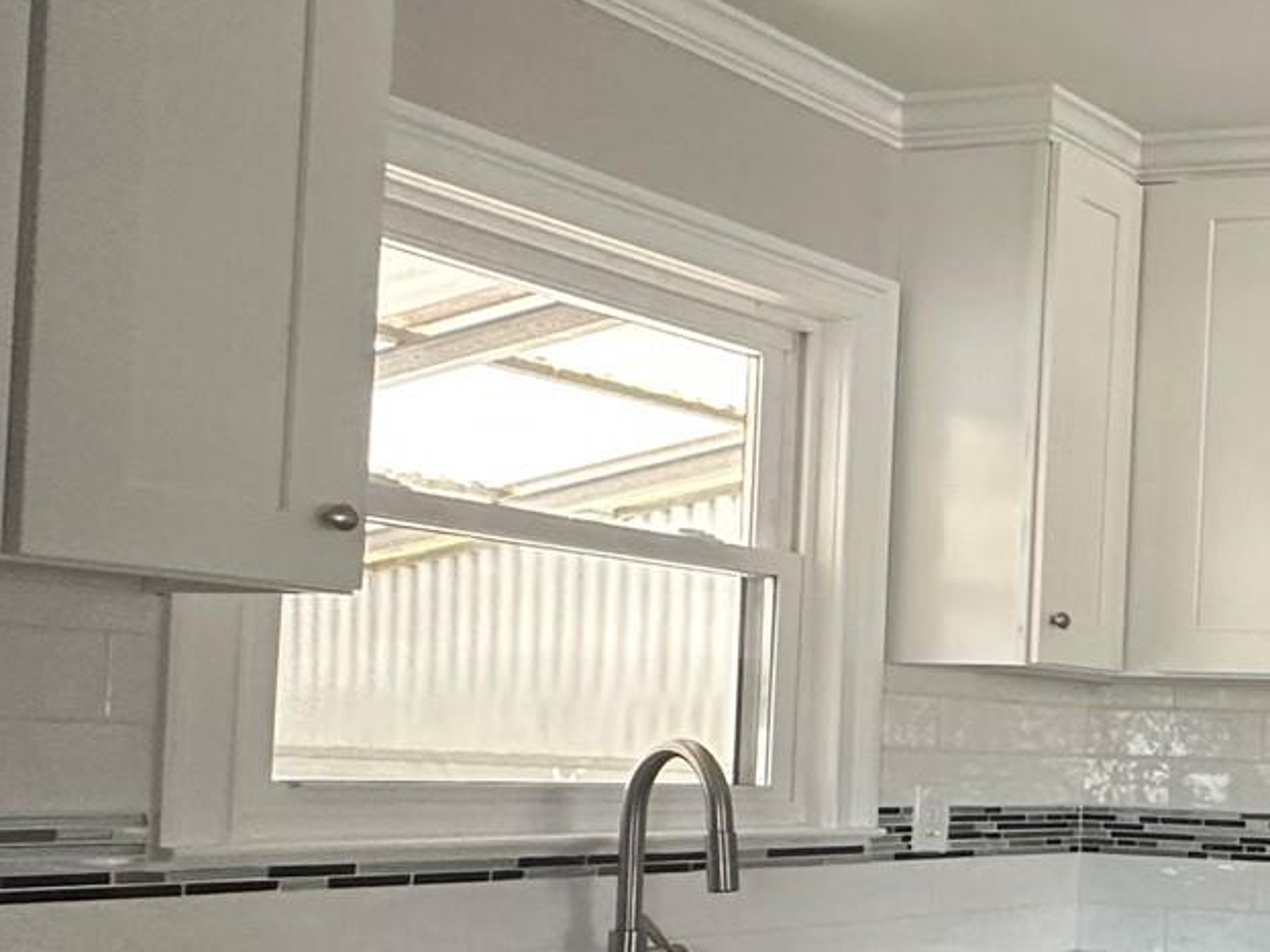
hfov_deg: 28.6
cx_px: 1857
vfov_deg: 30.8
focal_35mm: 46
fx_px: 1687
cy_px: 756
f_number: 2.2
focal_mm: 2.22
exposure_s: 1/99
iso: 250
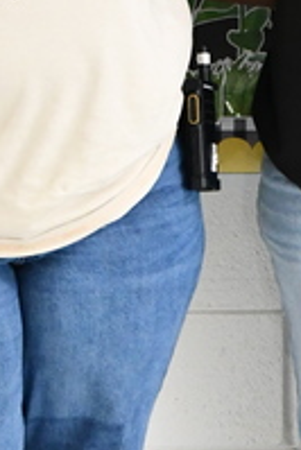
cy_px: 355
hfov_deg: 7.4
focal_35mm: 185
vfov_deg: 11.1
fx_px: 2316
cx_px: 366
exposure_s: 1/125
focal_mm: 24
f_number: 3.8
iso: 3200
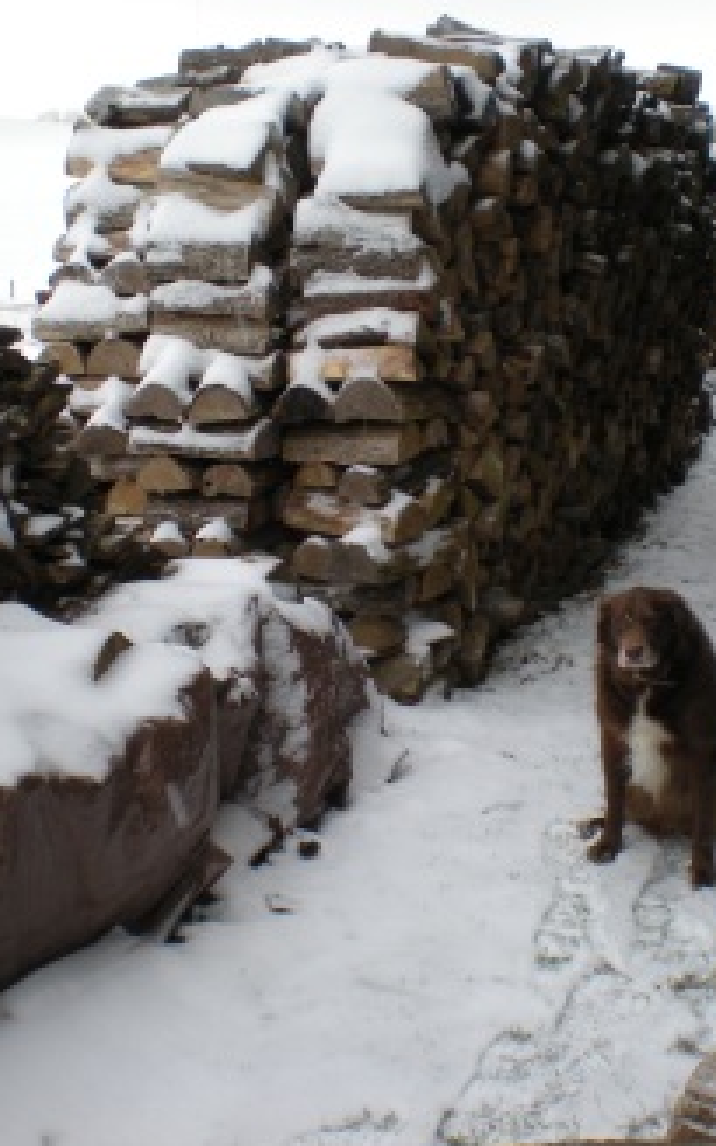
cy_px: 576
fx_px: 1717
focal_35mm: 55
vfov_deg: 36.9
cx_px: 419
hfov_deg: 23.5
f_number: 4.6
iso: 64
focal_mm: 6.3
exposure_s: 1/133
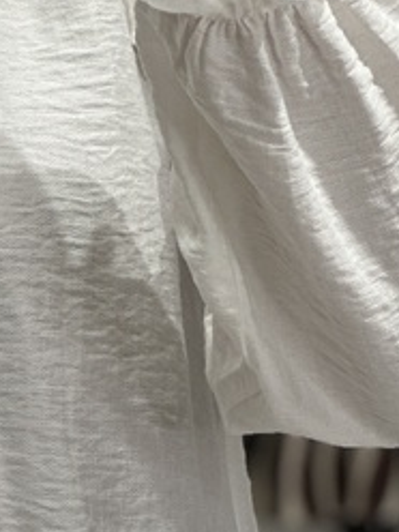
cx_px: -219
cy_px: 496
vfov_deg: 6.3
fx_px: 4810
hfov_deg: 4.7
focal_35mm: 313
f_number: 2.8
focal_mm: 9
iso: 50
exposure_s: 1/100
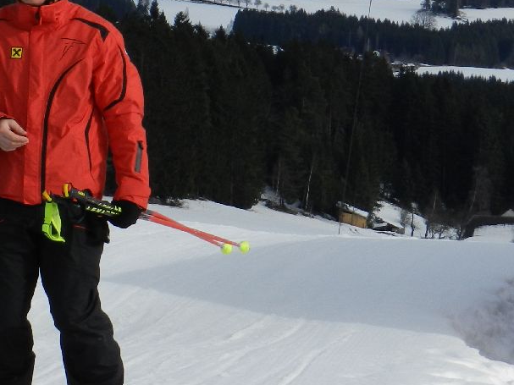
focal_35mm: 247
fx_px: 3667
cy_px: 108
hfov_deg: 7.9
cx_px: -110
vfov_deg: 6.0
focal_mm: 17.7
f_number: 5
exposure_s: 1/1000
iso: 160
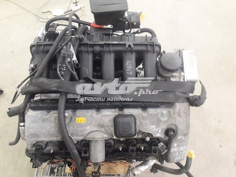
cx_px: 118
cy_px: 88
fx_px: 191
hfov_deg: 63.4
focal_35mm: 28
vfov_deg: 49.7
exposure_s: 1/17
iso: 400
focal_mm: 3.7
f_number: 1.9
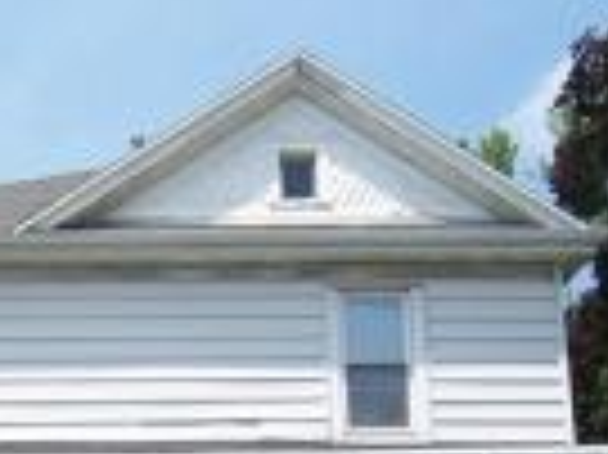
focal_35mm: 68
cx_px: 227
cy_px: 566
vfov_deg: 20.0
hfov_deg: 28.5
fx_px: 1193
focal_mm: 3.8
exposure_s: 1/250
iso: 64
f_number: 5.6
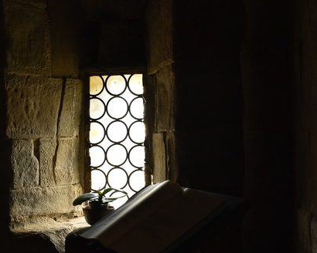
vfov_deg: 25.5
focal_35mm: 60
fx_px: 560
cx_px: 123
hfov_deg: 31.5
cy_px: 146
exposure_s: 1/20
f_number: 8
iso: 800
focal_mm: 29
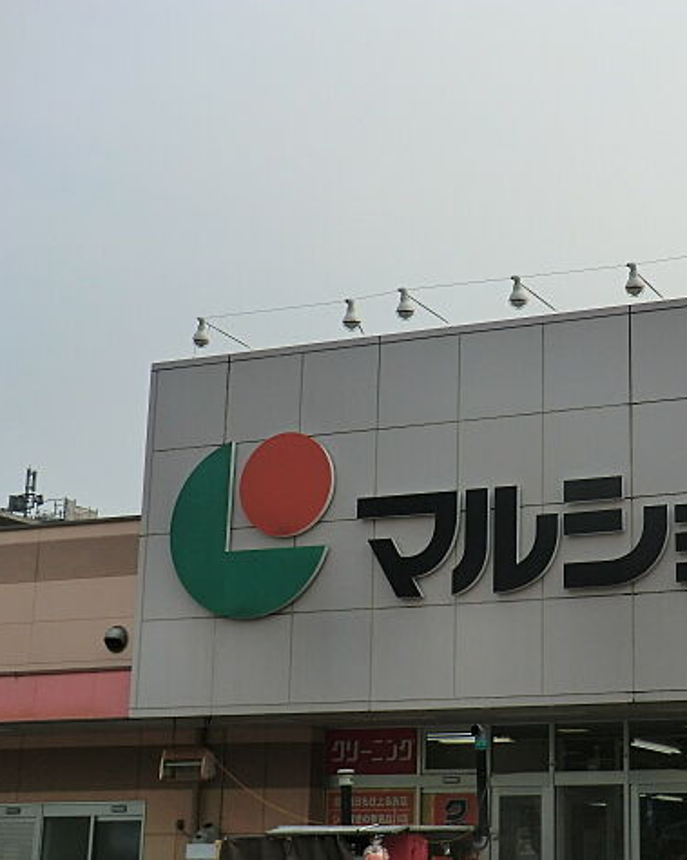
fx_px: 1576
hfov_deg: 24.2
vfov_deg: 30.5
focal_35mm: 62
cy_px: 434
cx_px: 540
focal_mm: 8.4
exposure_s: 1/400
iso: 80
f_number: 9.3
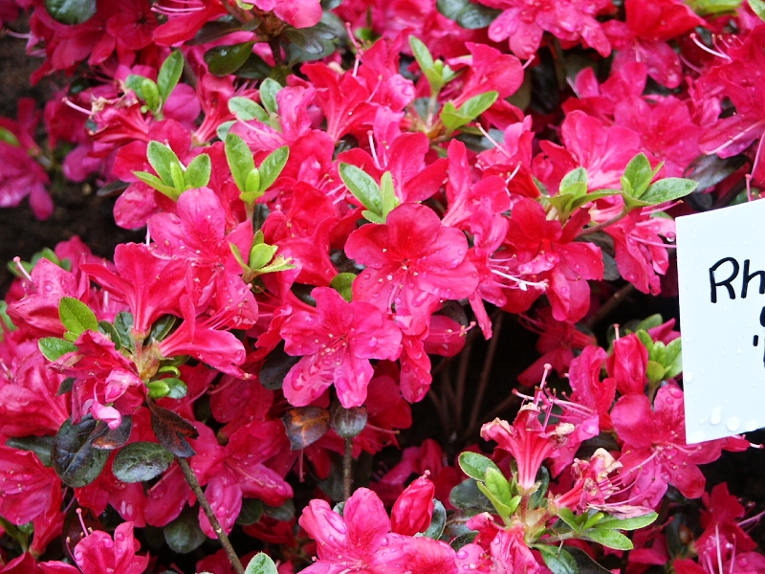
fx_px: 1989
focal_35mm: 90
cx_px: 382
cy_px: 287
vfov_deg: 16.4
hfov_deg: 21.8
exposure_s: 1/90
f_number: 3.6
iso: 100
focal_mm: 17.85
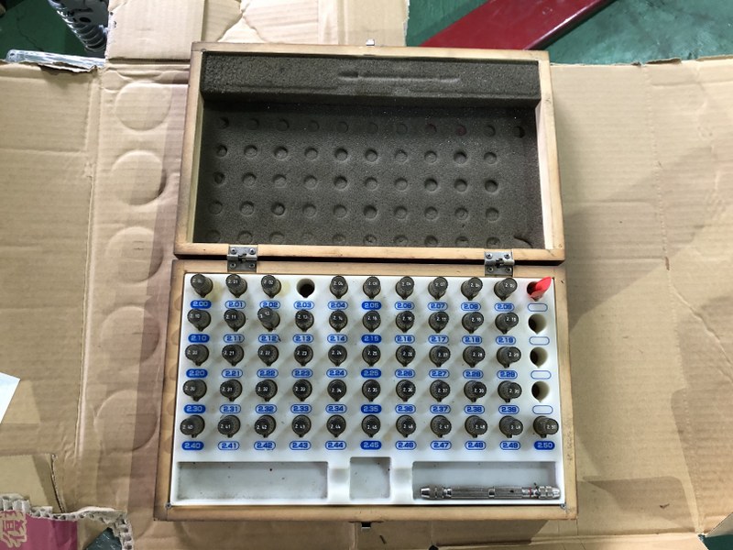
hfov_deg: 63.4
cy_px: 275
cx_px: 366
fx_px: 593
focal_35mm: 28
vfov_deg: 49.7
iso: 50
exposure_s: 1/15
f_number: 1.8
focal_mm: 4
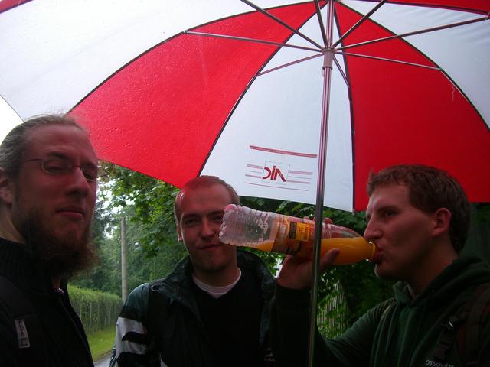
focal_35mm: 38
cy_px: 184
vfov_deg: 37.7
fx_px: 538
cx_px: 245
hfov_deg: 49.0
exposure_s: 1/160
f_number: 2.7
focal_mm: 6.2
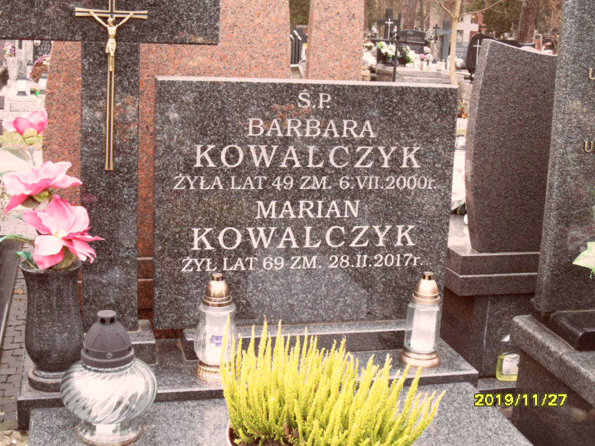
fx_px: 859
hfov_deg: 38.2
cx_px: 298
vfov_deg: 29.1
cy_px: 223
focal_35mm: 50
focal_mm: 8.2
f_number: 3.8
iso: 200
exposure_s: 1/45
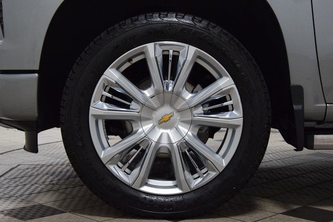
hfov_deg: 35.0
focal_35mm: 57
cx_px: 166
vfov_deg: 23.8
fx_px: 527
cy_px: 111
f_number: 6.3
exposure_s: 1/60
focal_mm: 38
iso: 1600
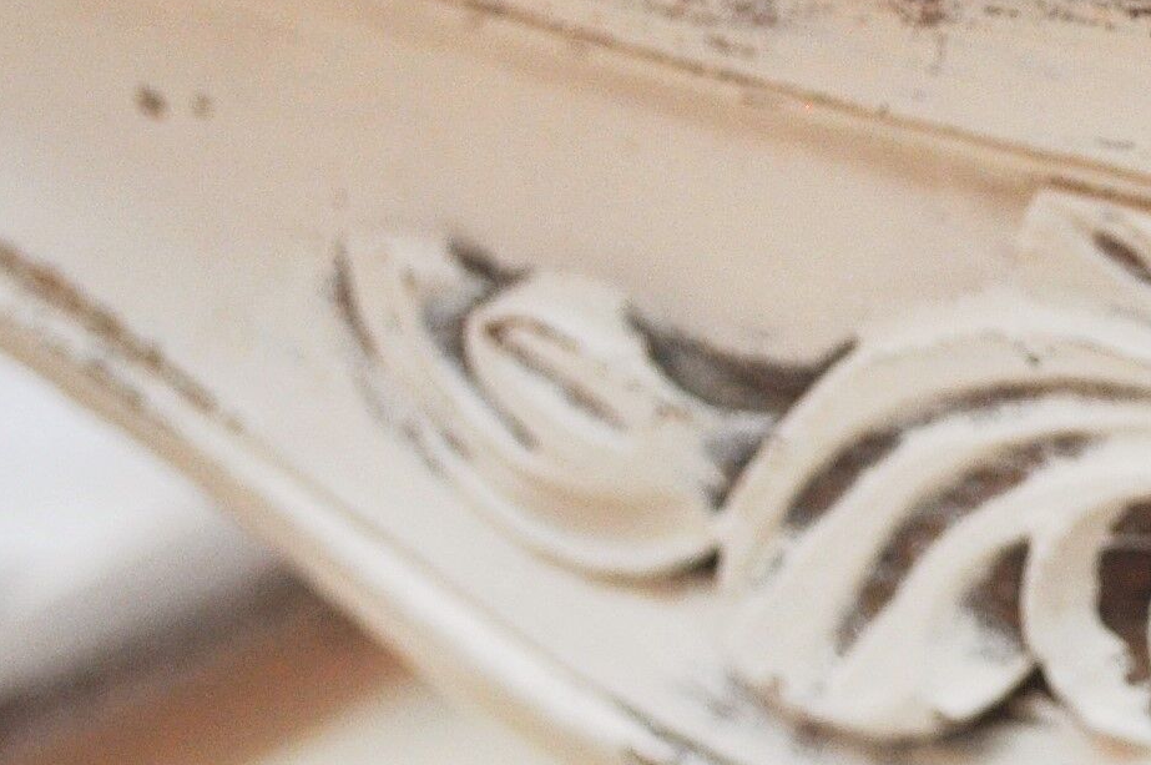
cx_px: 2110
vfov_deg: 6.5
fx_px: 6674
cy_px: 706
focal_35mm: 209
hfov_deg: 9.4
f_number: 4.5
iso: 400
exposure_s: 1/80
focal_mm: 30
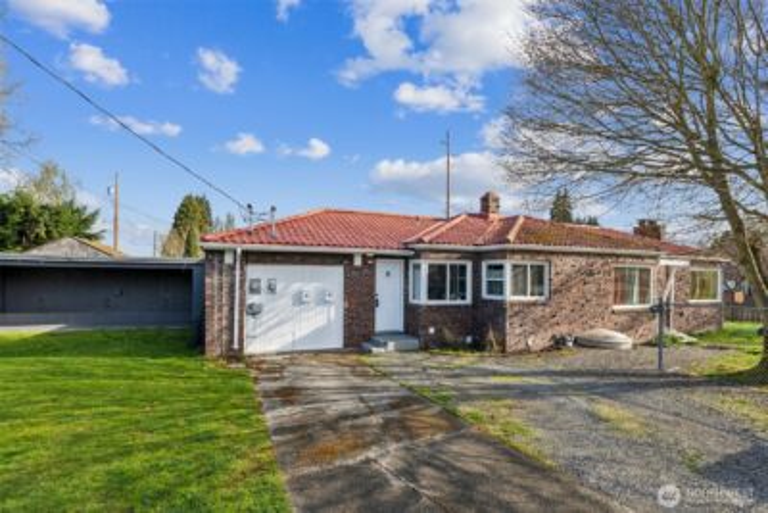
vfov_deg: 67.4
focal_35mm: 18
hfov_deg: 90.0
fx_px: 384
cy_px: 256
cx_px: 384
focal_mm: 18
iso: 200
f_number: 8
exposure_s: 1/200
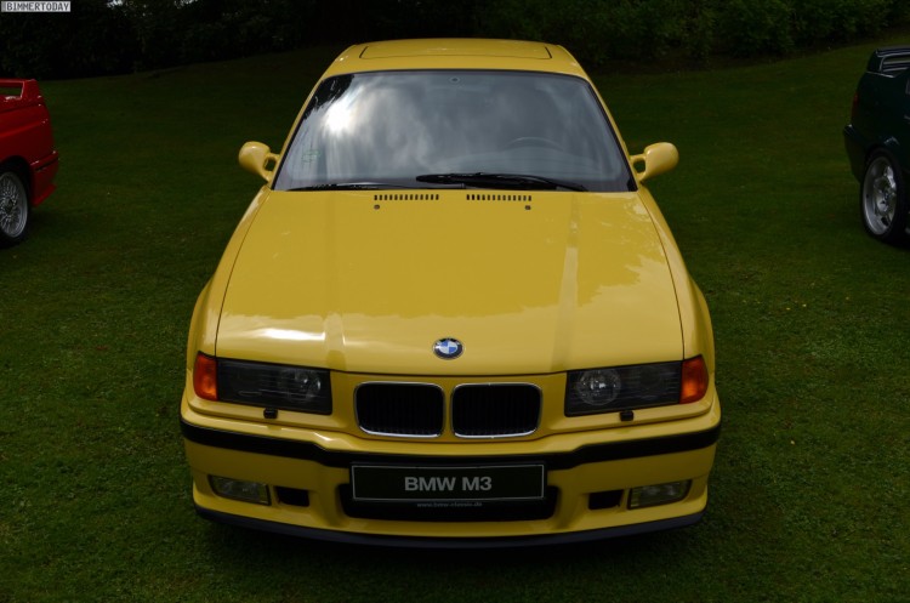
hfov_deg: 49.6
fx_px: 984
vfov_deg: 34.1
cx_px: 455
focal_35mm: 39
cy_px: 302
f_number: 9
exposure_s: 1/320
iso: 100
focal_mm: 26
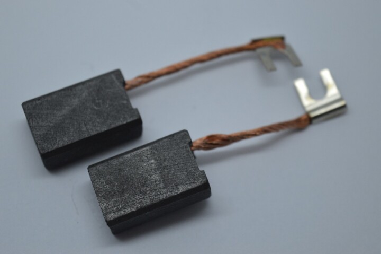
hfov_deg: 24.6
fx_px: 872
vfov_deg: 16.5
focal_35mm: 82
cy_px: 127
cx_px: 190
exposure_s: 1/125
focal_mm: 55
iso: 360
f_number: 5.6
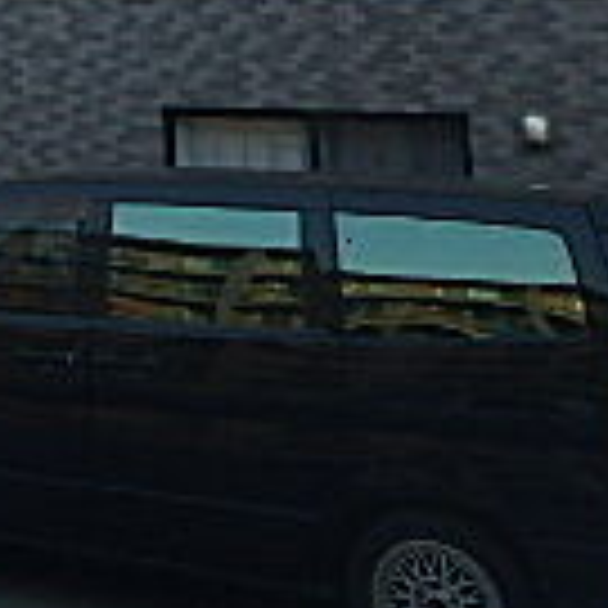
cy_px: -338
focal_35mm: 88
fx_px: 1749
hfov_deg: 16.4
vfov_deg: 17.5
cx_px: -495
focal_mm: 3.7
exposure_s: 1/320
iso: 125
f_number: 3.5
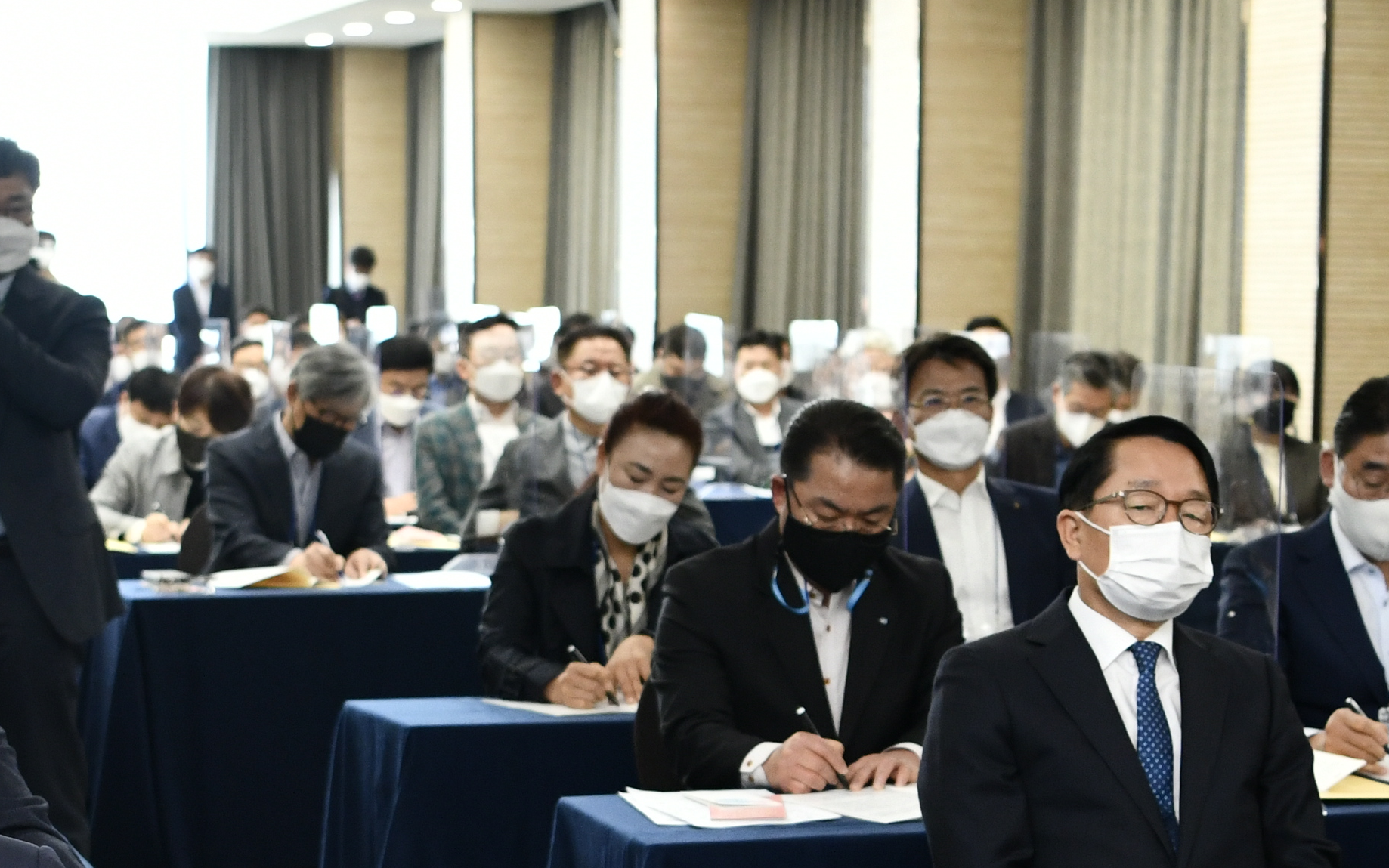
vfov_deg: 12.5
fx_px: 3899
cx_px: 818
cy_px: 883
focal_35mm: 103
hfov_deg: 20.2
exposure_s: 1/160
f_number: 2.8
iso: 1000
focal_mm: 30
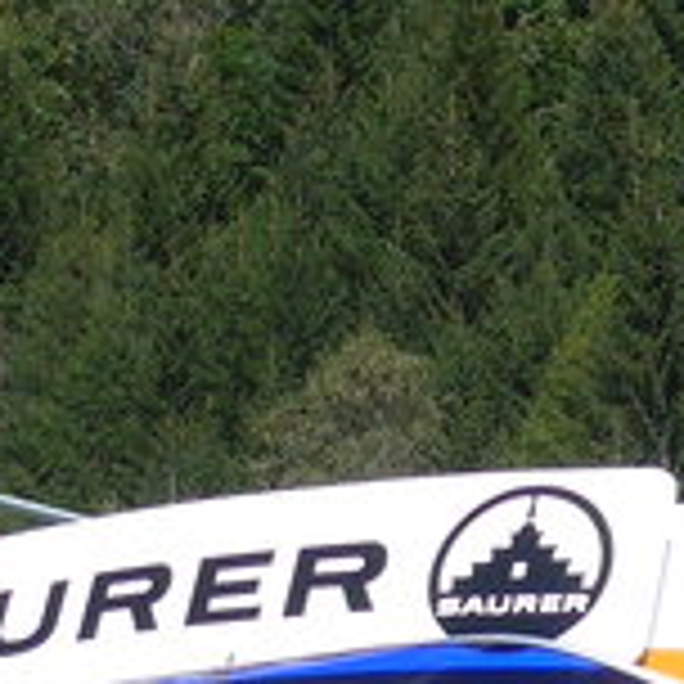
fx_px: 4538
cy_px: 1089
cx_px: 410
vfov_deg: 8.4
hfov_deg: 8.6
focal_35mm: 203
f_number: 2.8
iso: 80
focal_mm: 6
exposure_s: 1/1600
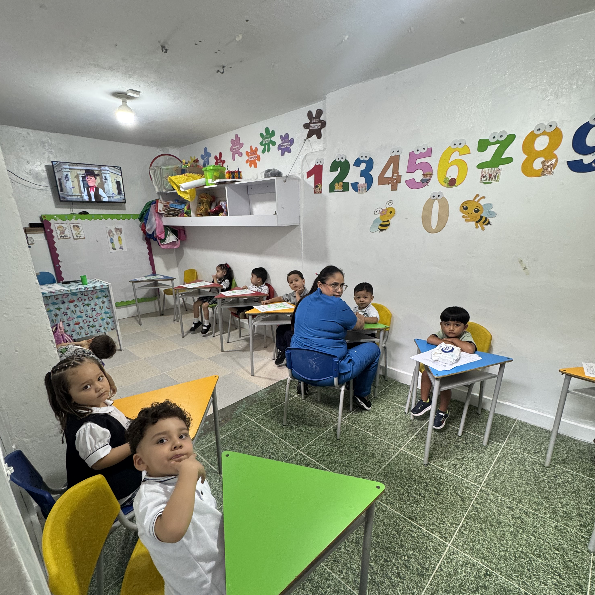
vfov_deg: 83.6
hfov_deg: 83.9
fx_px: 331
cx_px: 289
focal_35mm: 17
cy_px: 334
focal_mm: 2.22
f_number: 2.2
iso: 200
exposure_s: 1/120
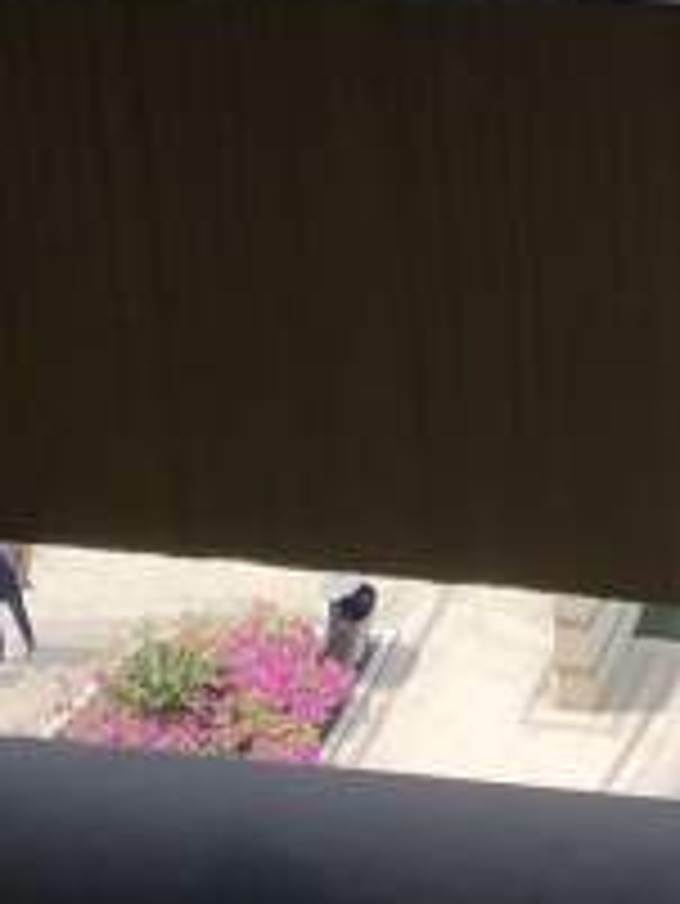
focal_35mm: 159
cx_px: 829
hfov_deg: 9.2
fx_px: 4160
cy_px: -582
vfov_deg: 11.7
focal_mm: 3.95
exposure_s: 1/1062
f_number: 1.8
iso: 88
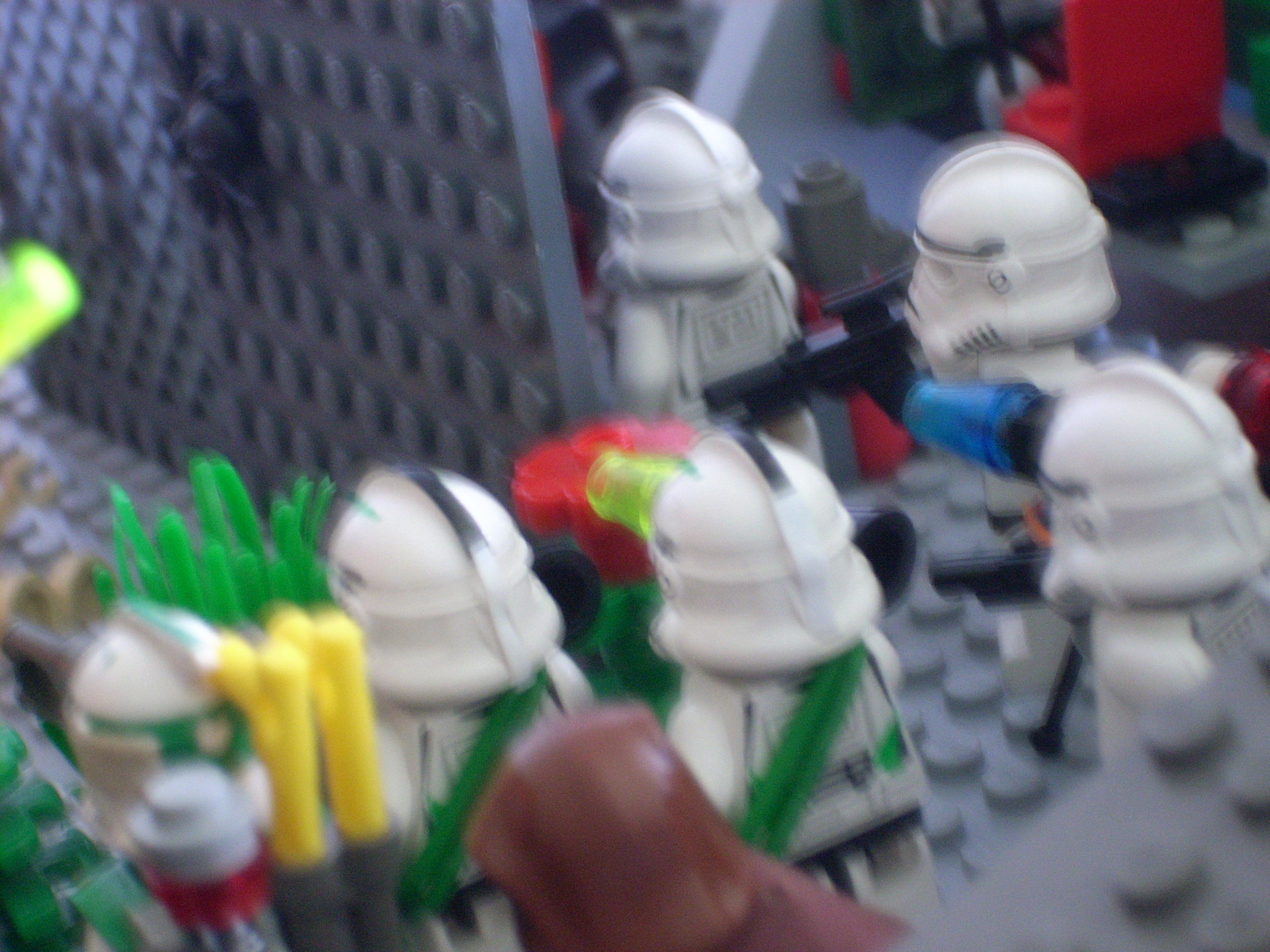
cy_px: 476
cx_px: 635
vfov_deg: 13.1
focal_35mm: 113
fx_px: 4146
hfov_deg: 17.4
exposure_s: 1/4
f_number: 5.2
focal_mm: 18.6
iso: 227
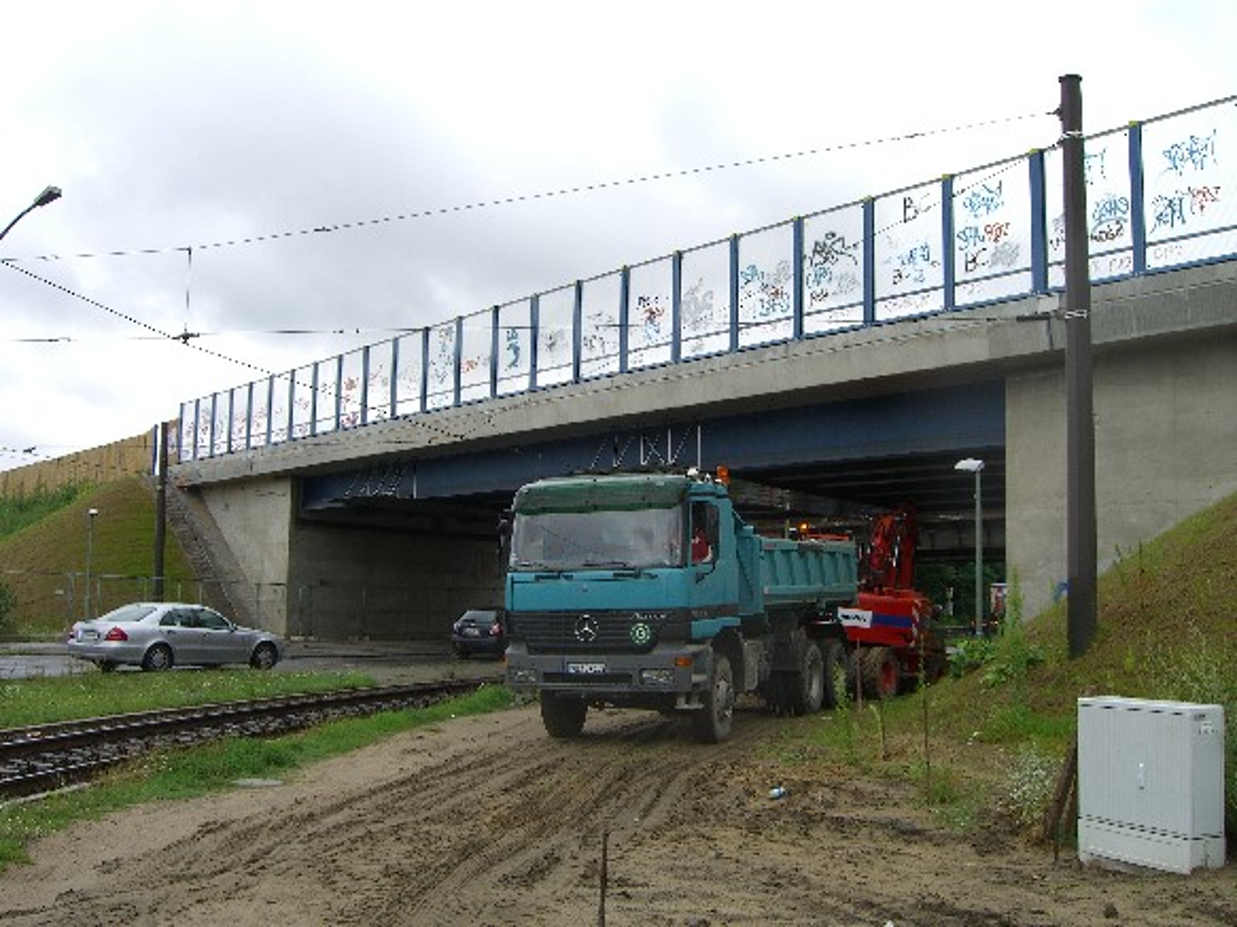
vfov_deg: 37.7
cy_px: 464
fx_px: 1358
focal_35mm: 38
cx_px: 618
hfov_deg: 49.0
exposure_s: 1/250
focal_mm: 7.9
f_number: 4
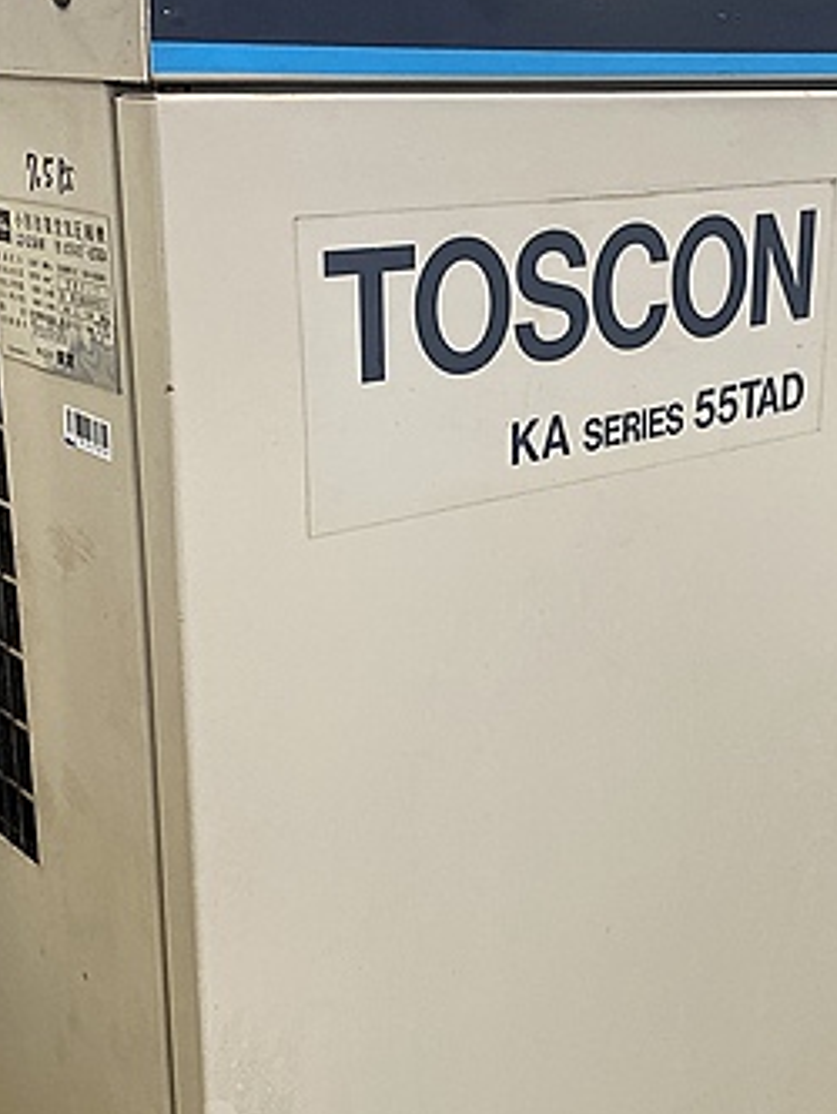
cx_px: 552
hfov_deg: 28.9
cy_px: 602
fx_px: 1611
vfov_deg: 38.1
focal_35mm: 50
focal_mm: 4.25
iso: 125
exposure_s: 1/101
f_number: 1.8
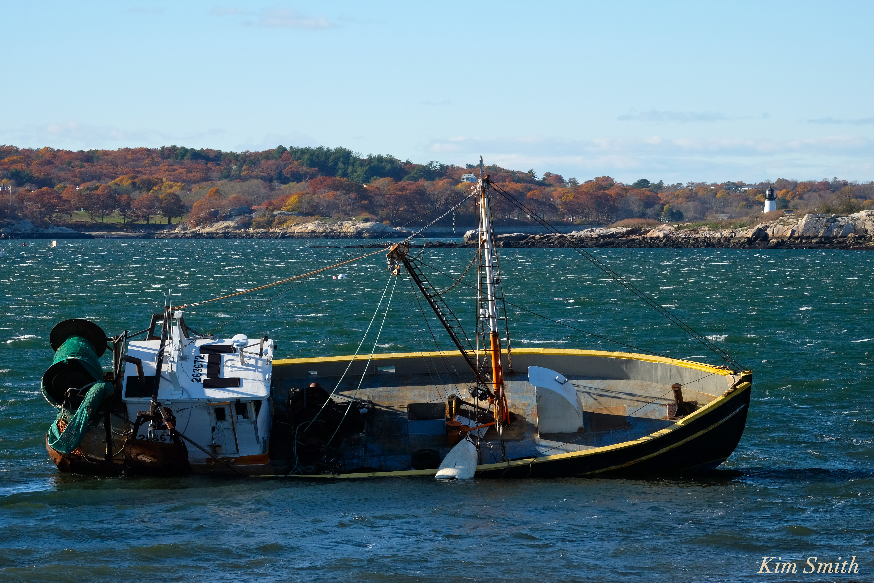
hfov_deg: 13.7
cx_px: 437
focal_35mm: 150
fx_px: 3641
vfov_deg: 9.1
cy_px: 292
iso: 500
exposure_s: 1/250
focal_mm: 100
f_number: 13
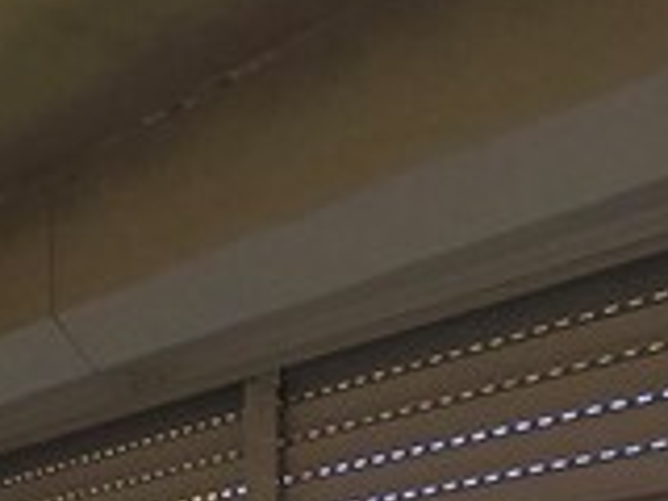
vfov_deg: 13.7
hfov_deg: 23.5
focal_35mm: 83
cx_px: 238
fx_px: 1602
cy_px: 1144
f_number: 2.2
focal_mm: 2.2
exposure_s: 1/265
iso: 50
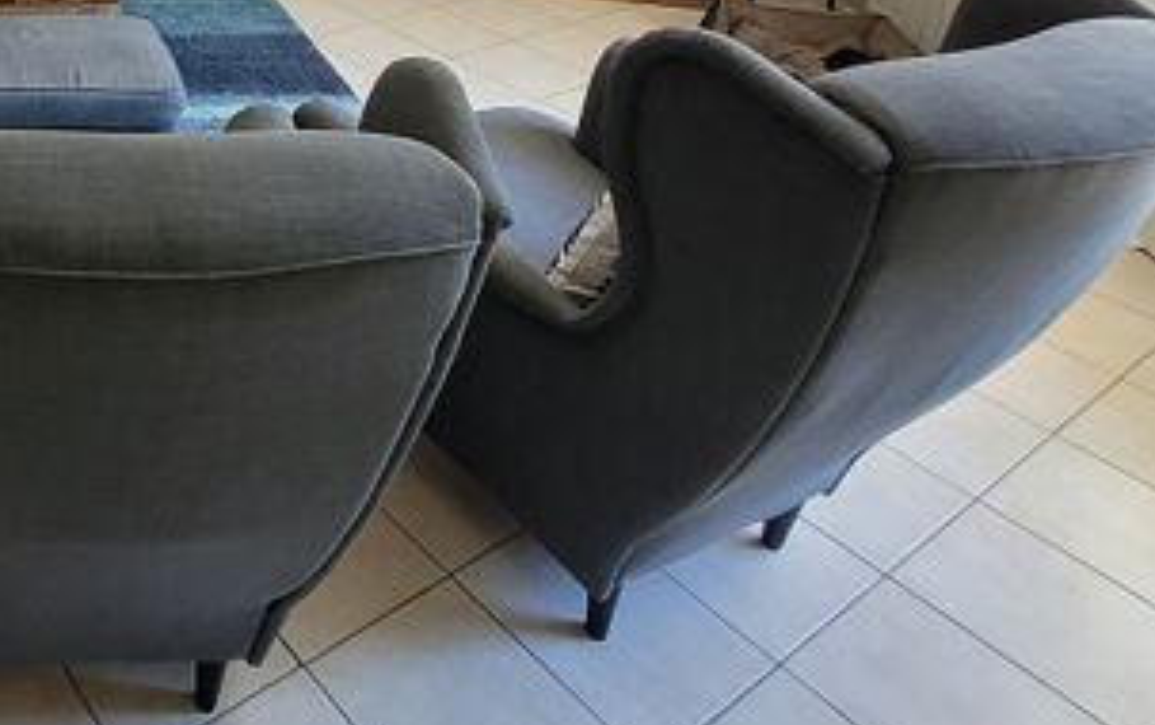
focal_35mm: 32
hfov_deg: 47.8
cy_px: -195
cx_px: -32
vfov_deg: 31.4
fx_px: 1008
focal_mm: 1.74
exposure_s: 1/50
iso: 125
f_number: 2.2
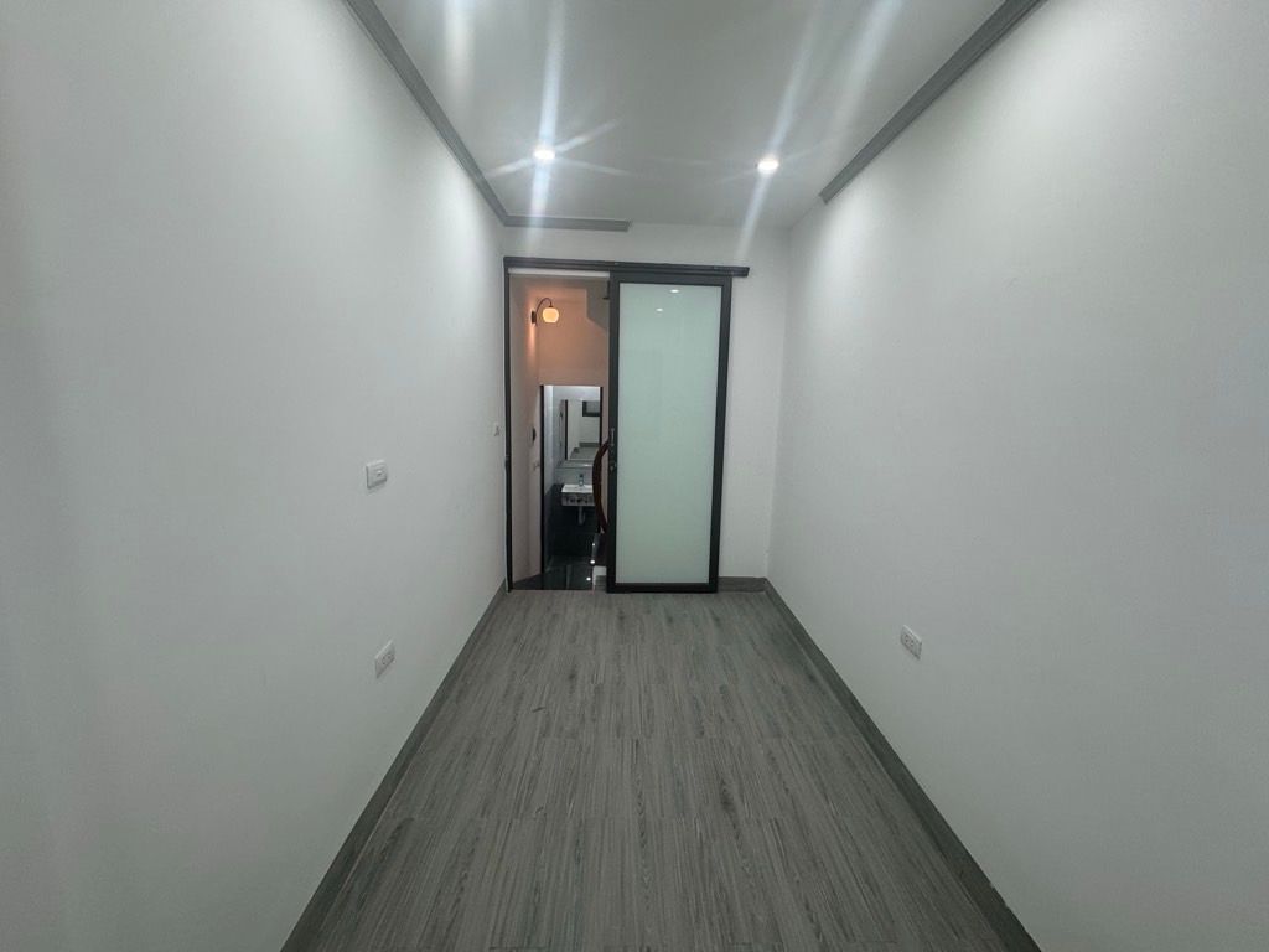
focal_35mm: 14
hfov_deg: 102.1
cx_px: 634
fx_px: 513
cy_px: 476
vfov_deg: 85.7
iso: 160
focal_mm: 2.22
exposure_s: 1/100
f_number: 2.2
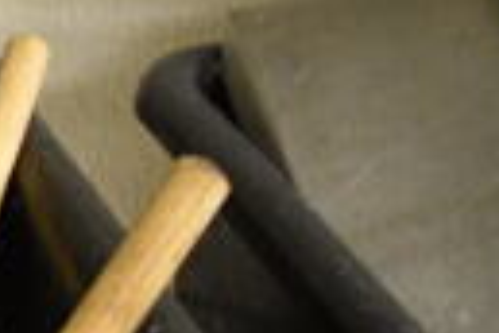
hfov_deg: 13.3
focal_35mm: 128
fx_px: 1774
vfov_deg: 10.5
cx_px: -569
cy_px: 414
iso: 2000
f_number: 3.5
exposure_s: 1/30
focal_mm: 18
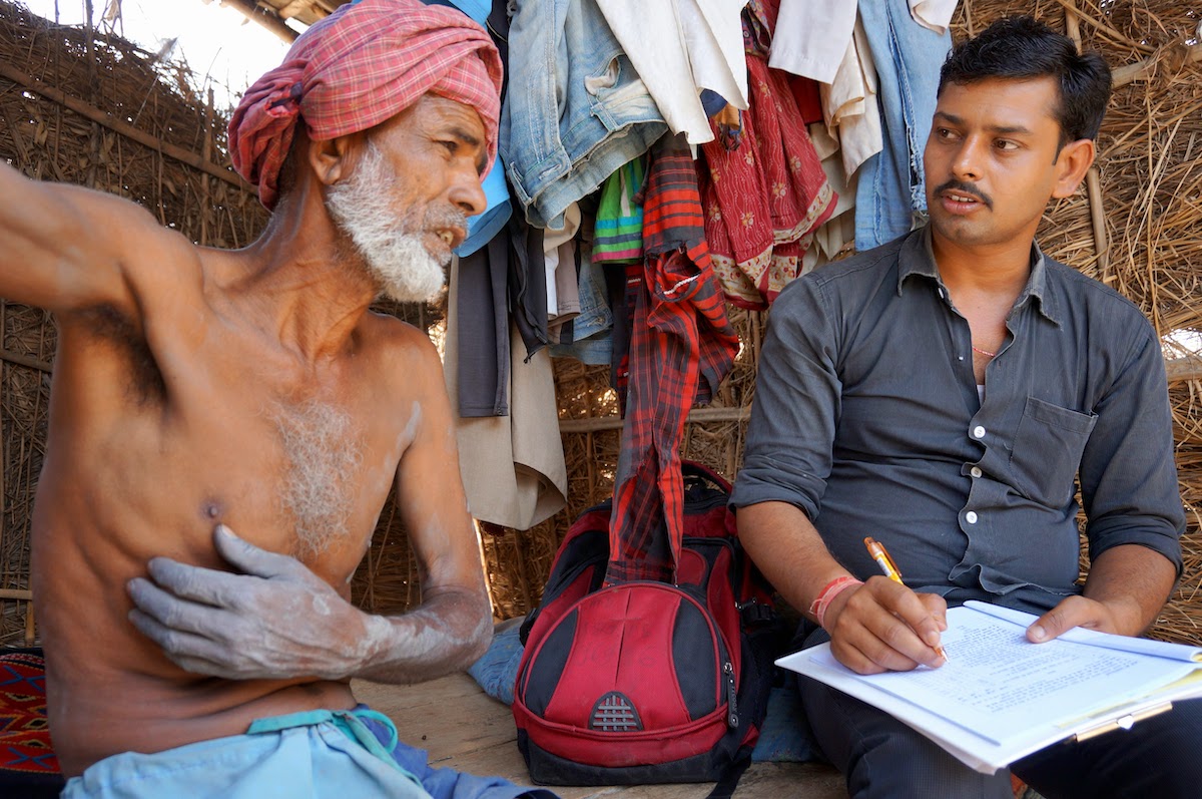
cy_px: 400
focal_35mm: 32
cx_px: 601
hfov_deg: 59.6
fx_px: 1050
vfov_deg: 41.6
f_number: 4
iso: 320
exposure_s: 1/160
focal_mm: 21
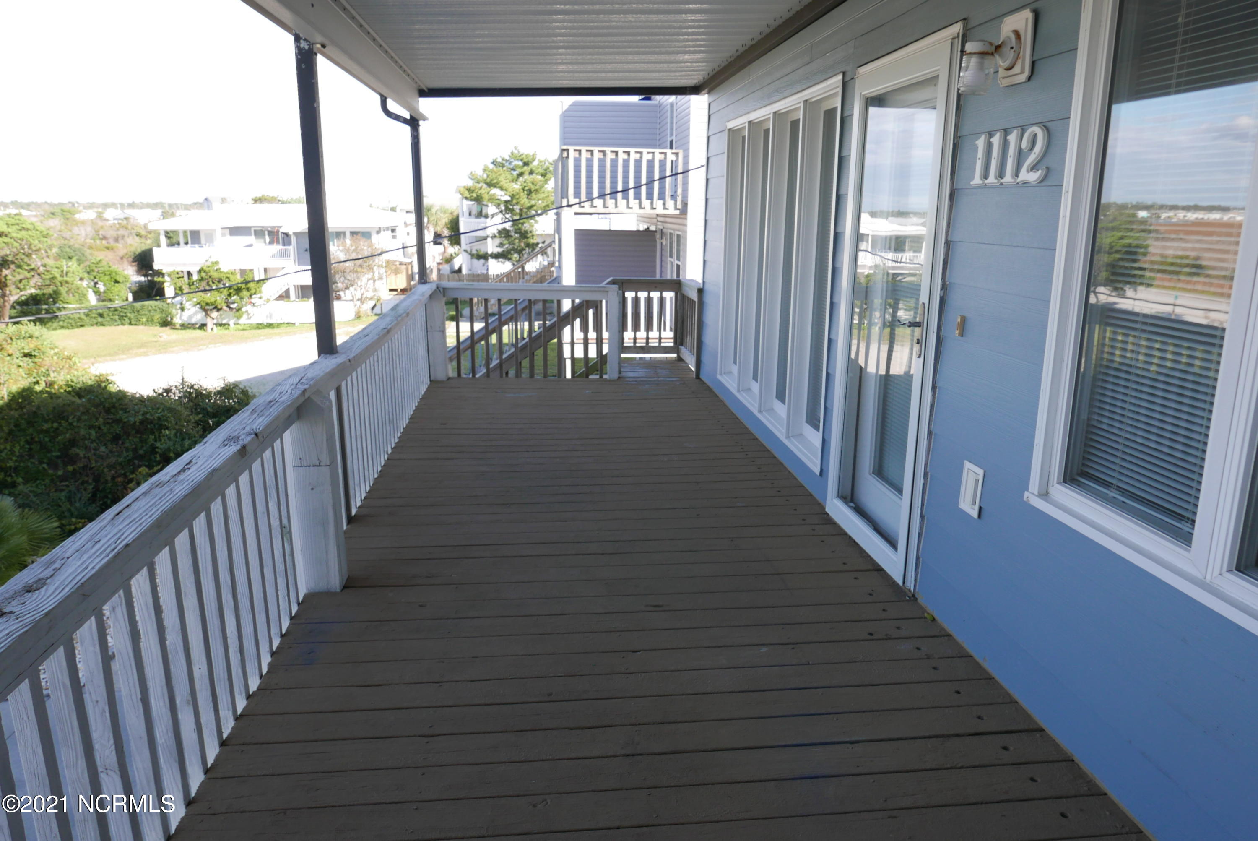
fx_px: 839
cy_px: 420
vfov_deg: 53.2
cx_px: 629
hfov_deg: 73.7
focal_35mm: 24
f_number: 5.6
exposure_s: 1/160
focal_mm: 10.9
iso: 200
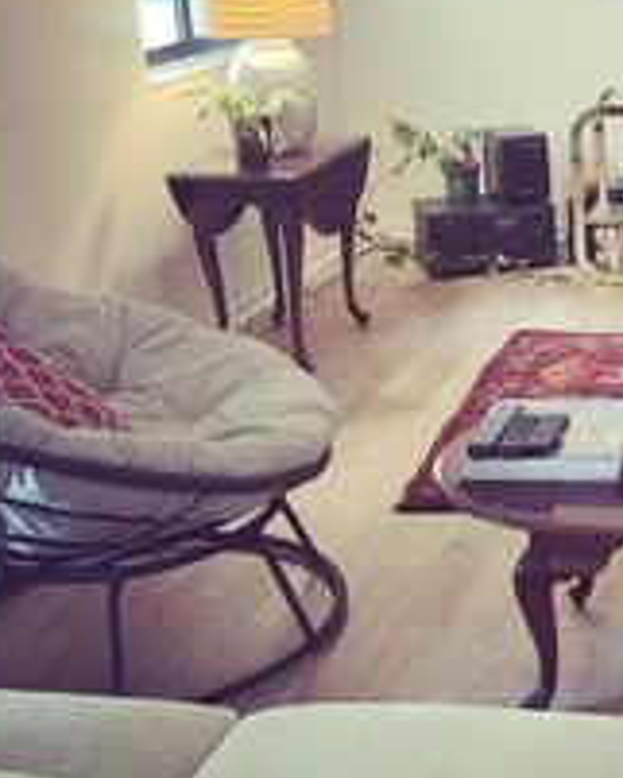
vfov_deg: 29.9
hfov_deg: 22.0
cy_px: 300
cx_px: 789
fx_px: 1451
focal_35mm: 63
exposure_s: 1/60
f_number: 1.6
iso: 125
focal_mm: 4.2
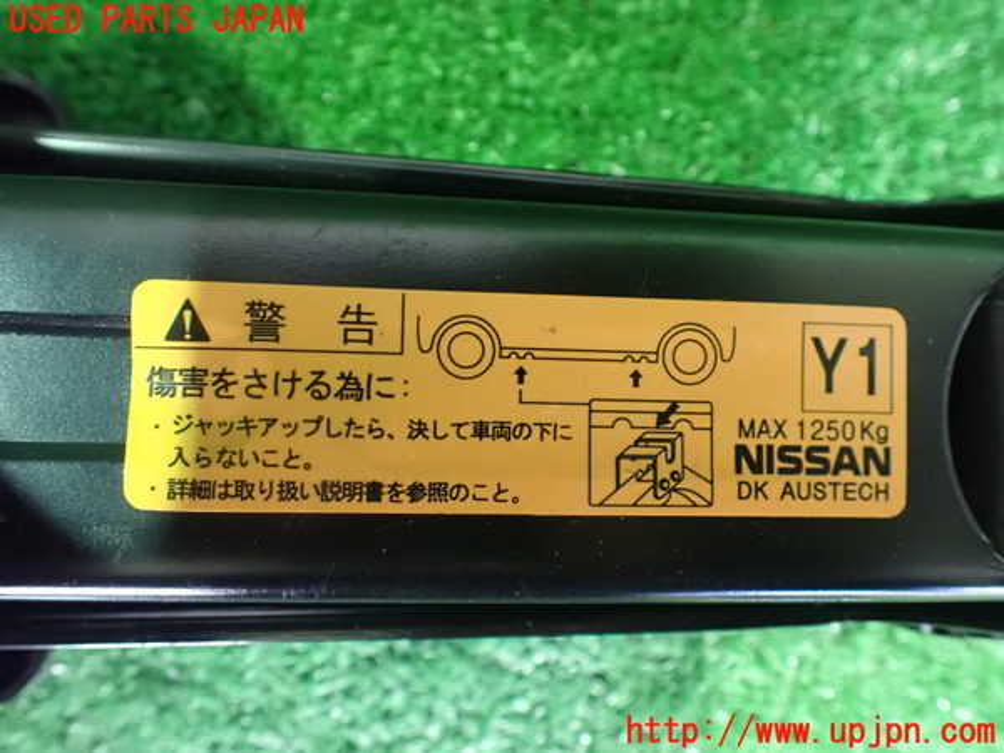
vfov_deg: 46.8
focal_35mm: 30
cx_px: 502
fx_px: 870
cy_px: 376
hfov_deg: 60.0
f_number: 2.3
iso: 1600
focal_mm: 5.4
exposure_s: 1/15
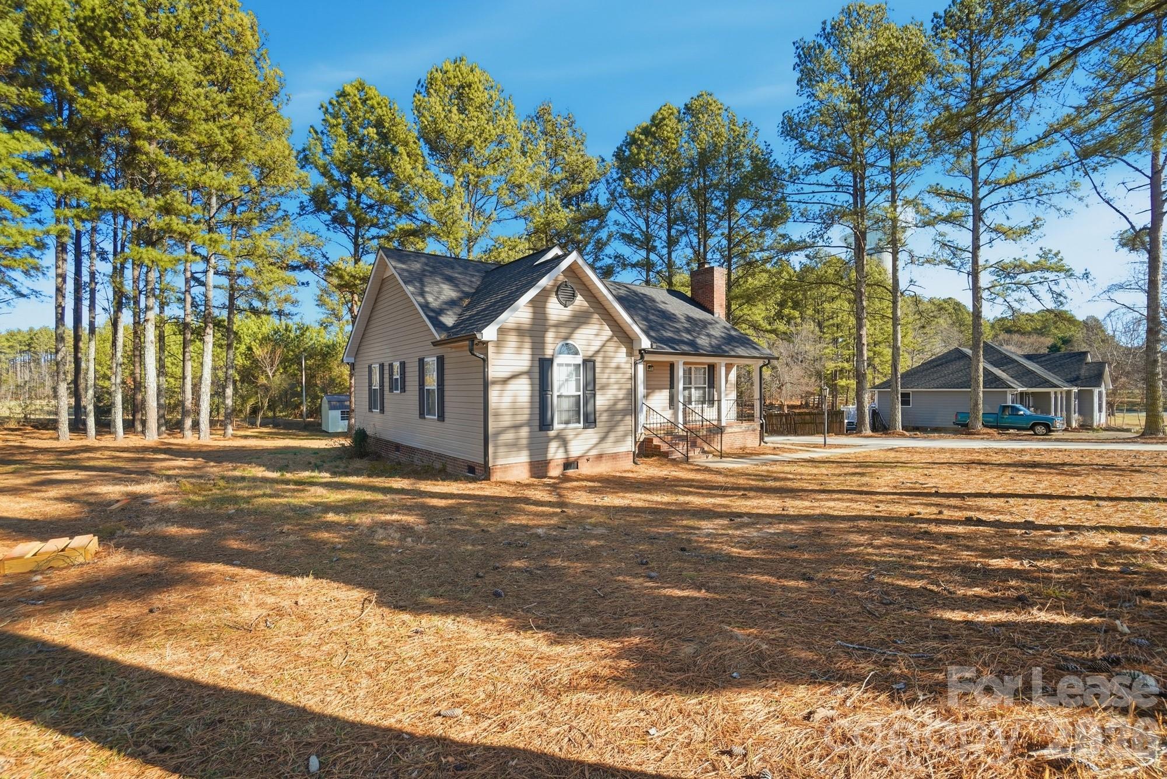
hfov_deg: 100.4
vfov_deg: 77.3
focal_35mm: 15
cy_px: 390
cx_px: 584
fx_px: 486
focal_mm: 10
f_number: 4
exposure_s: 1/4000
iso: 100
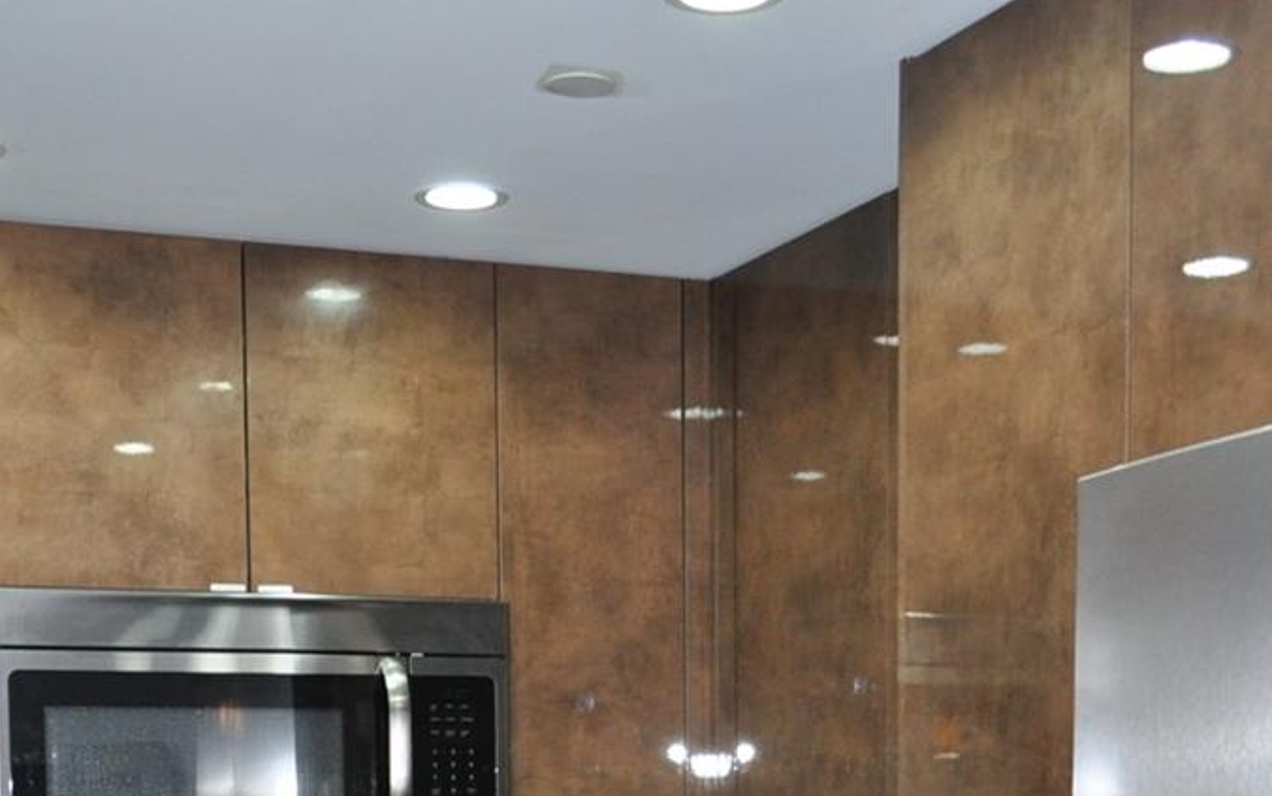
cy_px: 945
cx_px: 674
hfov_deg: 31.5
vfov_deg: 19.0
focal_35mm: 65
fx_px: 2254
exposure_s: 1/60
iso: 800
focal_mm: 18
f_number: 3.5
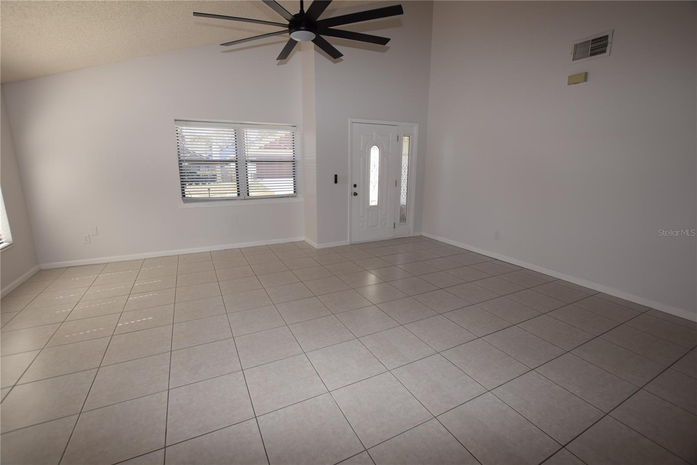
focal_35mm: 15
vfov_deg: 77.3
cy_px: 232
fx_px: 290
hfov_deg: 100.4
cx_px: 348
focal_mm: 10
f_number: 5.6
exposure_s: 1/125
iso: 200
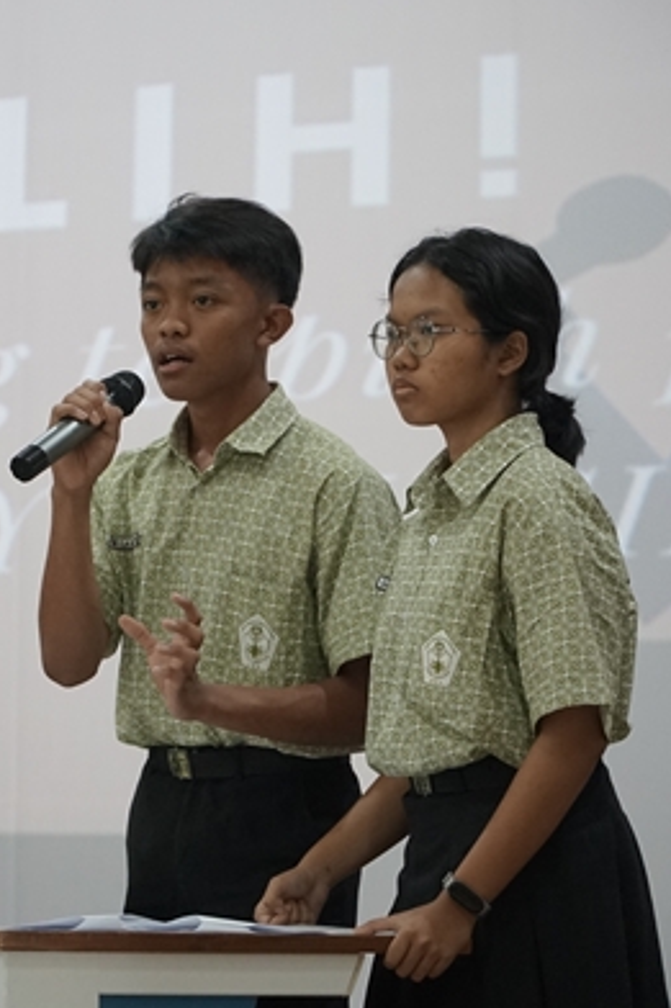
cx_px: 276
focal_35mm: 162
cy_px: 489
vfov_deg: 12.7
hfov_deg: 8.5
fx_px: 4533
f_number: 4
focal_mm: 85
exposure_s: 1/100
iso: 2500
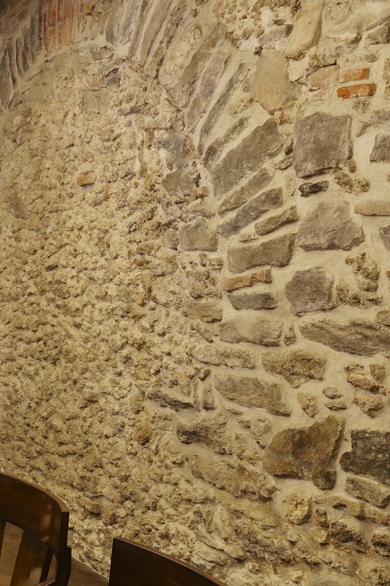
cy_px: 305
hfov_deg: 17.4
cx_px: -400
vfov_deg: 36.3
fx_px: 895
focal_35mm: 55
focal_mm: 18
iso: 100
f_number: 11
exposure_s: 4
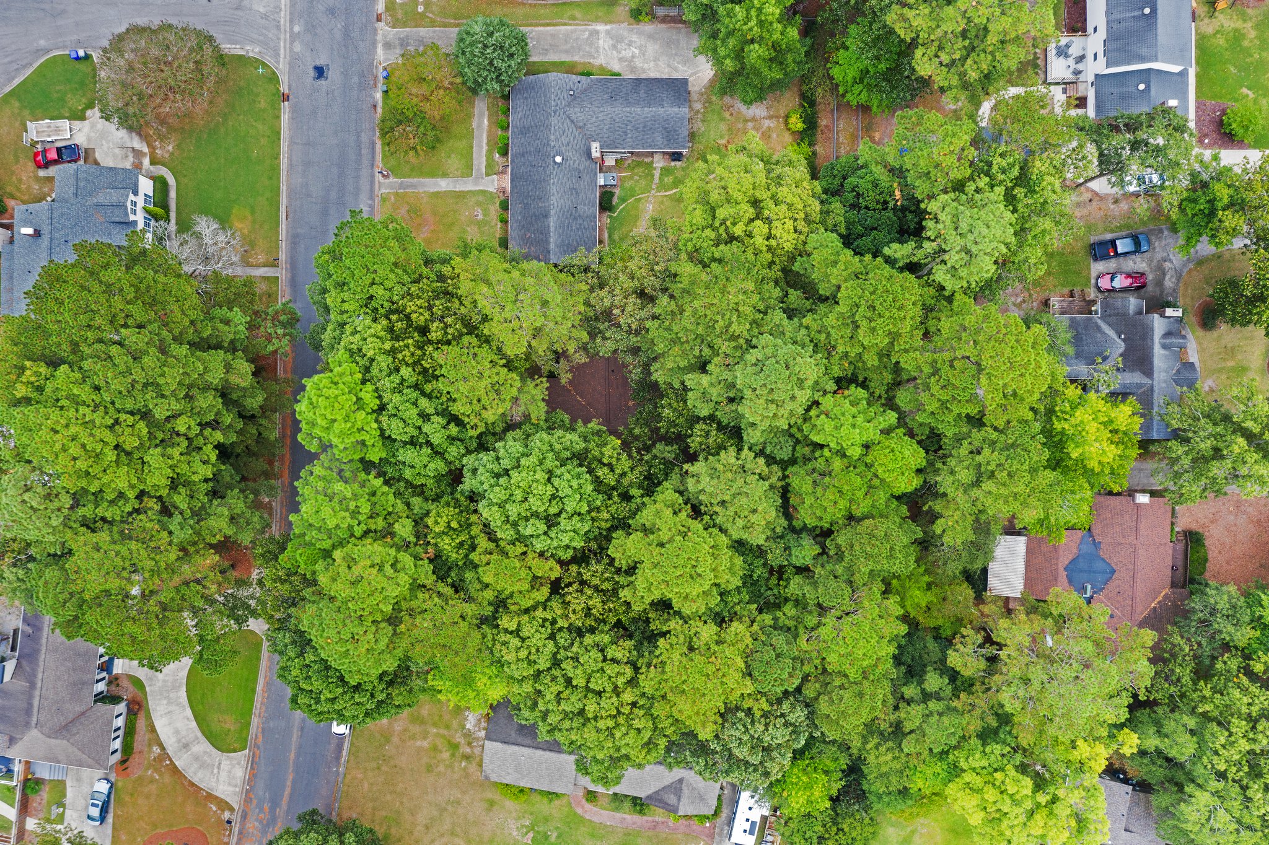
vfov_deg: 46.4
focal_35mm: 28
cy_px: 422
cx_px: 634
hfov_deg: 65.5
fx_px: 987
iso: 100
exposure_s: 1/30
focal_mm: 10.26
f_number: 5
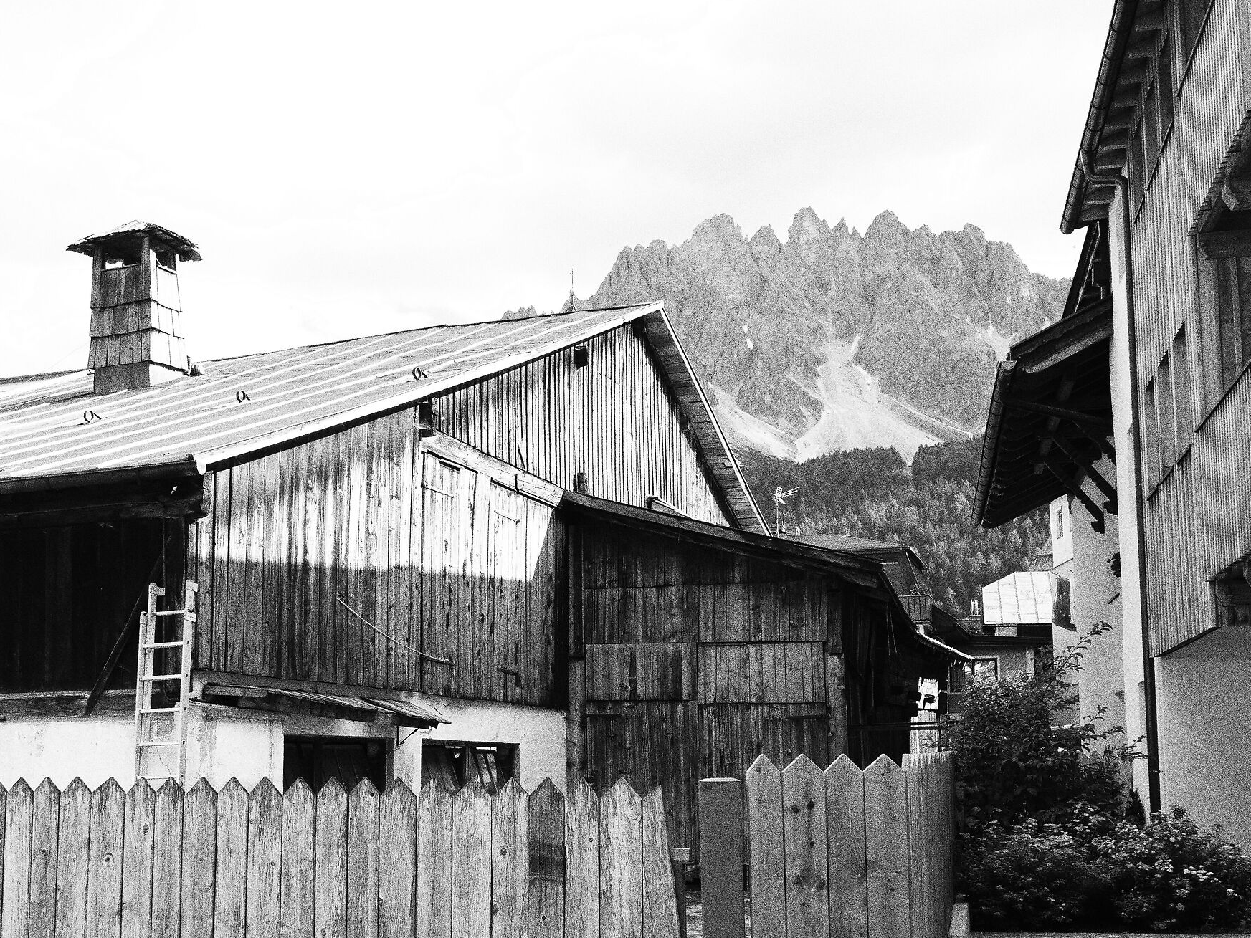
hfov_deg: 42.4
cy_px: 606
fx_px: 1590
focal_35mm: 44
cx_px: 429
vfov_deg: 32.7
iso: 200
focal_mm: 16
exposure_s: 1/250
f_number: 5
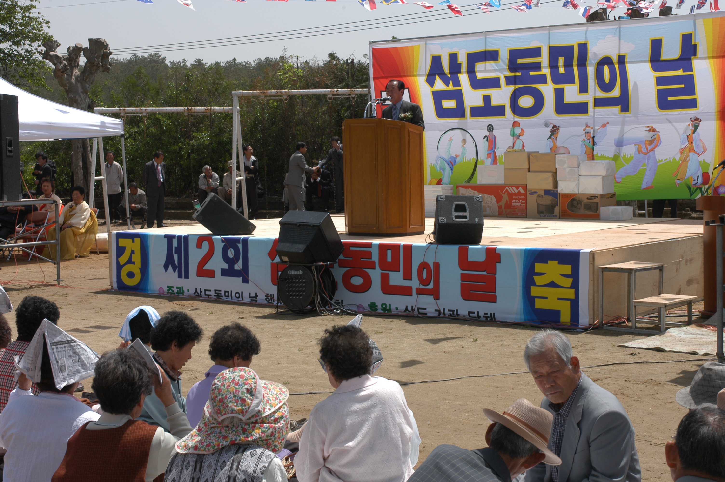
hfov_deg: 33.4
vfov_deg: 22.6
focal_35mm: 60
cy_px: 241
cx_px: 362
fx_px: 1207
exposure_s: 1/250
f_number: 11
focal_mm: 40
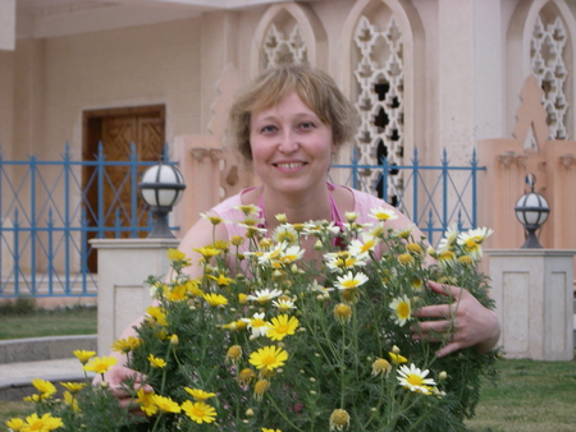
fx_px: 1881
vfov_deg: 13.1
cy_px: 216
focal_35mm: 113
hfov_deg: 17.4
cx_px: 288
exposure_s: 1/100
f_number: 5.2
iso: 200
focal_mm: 18.6
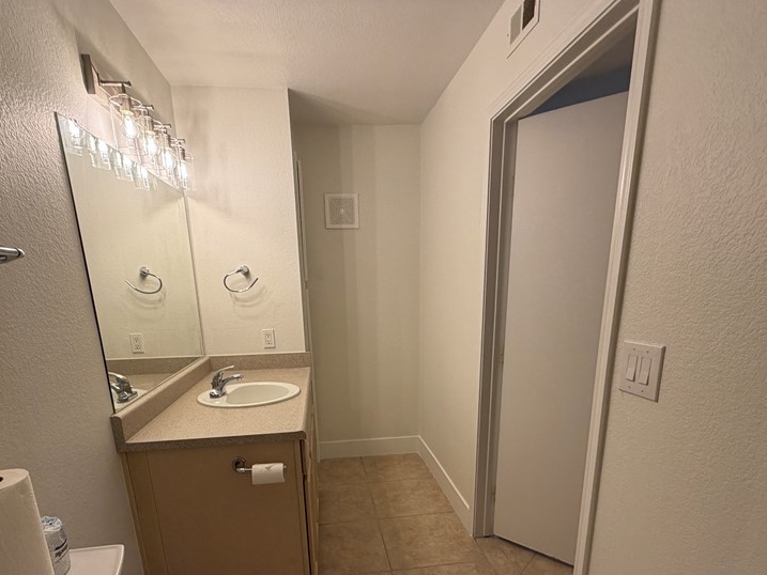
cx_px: 384
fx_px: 443
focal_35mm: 20
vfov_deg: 63.5
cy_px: 404
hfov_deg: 81.7
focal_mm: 2.22
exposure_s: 1/120
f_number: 2.2
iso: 160
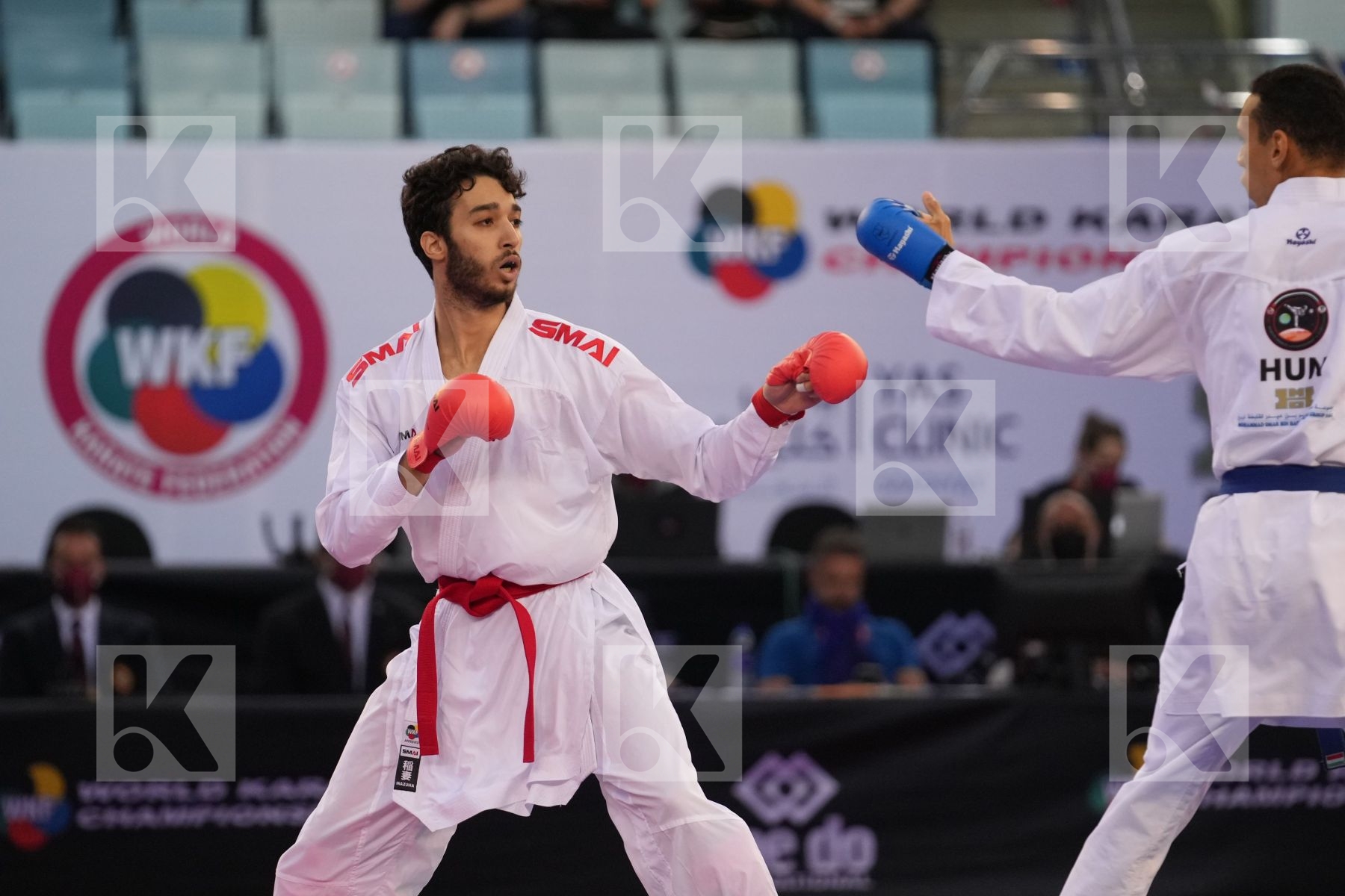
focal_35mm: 300
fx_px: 11207
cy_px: 448
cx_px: 672
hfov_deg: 6.9
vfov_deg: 4.6
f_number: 2.8
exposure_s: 1/1000
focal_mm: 200
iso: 2000
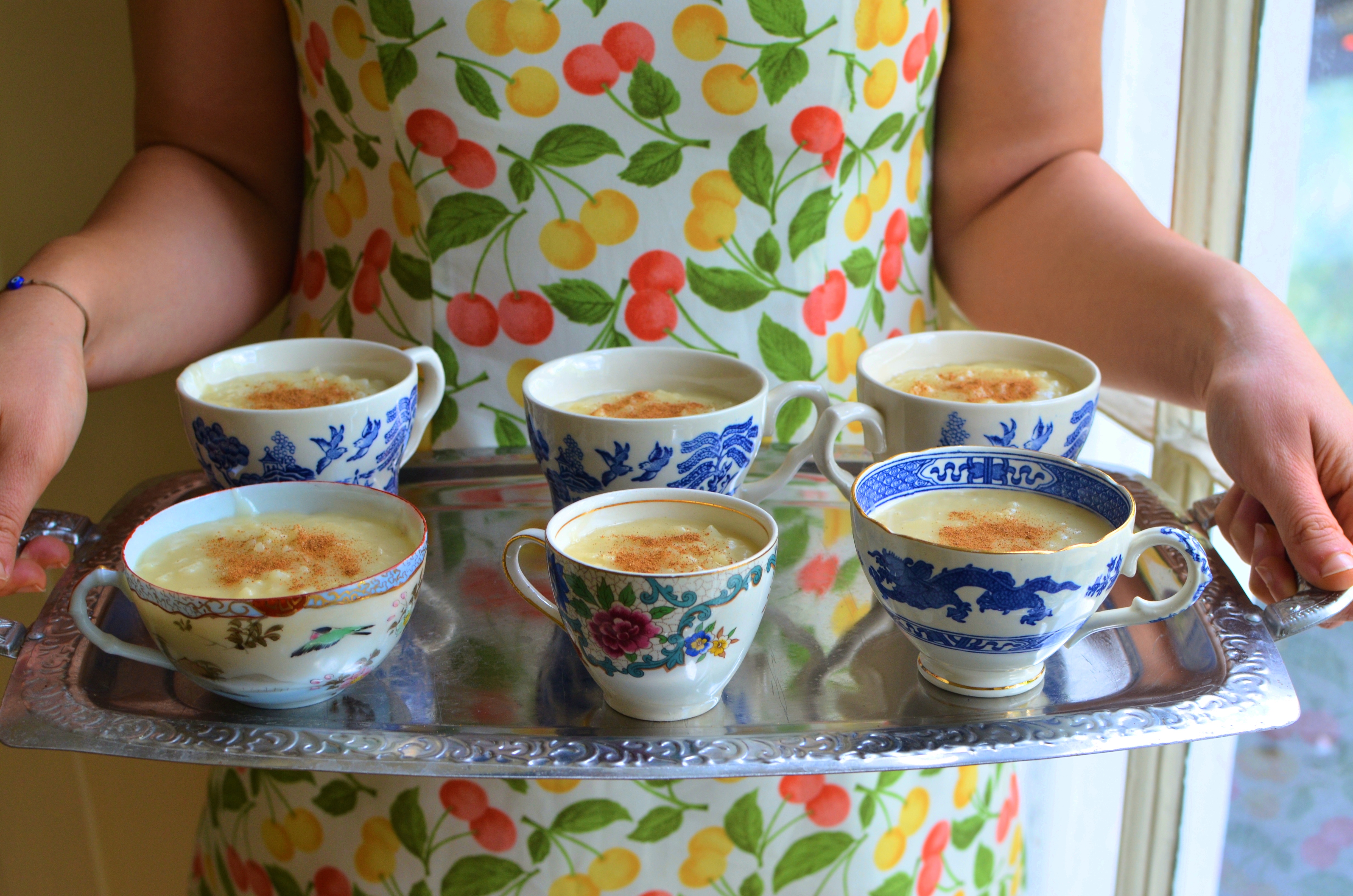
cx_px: 676
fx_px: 1969
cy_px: 448
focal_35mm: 52
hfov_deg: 37.9
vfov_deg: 25.6
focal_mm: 35
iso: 400
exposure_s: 1/125
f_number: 5.6
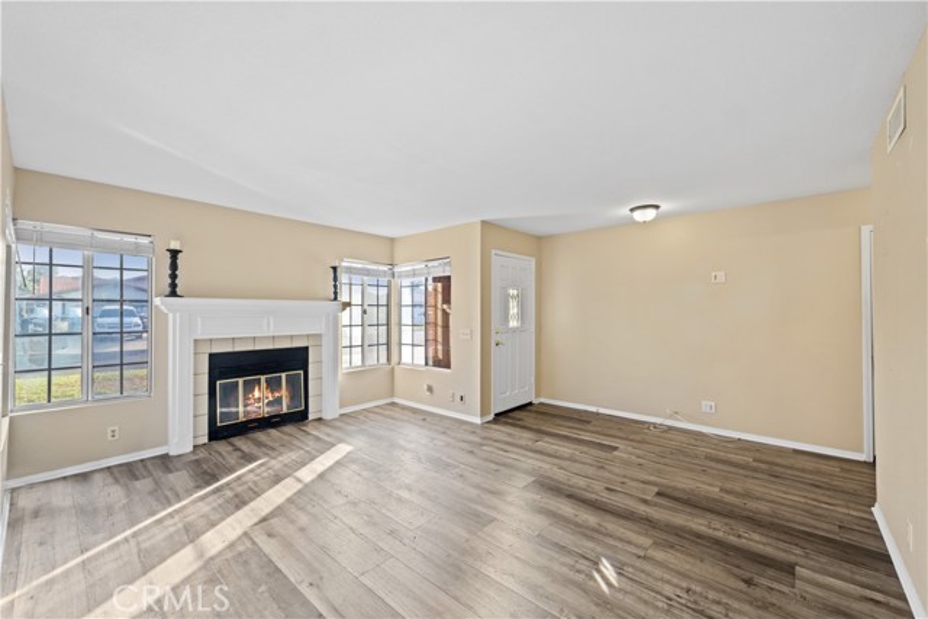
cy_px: 310
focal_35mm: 14
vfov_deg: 81.2
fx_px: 361
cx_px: 464
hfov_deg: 104.2
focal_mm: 14
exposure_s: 1/40
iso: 640
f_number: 8
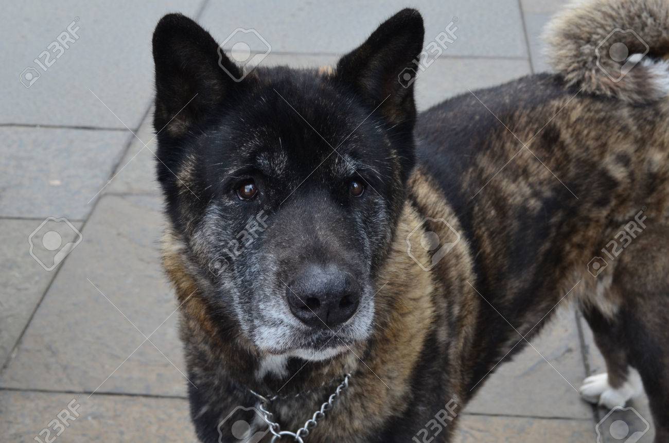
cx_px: 334
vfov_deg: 23.7
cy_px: 222
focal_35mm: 57
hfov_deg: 35.1
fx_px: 1057
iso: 250
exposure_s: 1/60
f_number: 10
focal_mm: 38
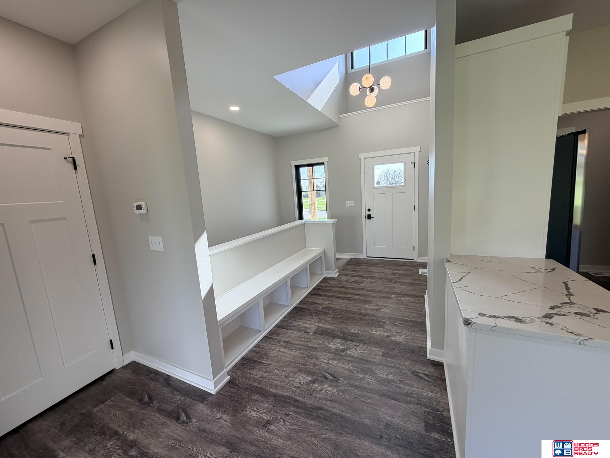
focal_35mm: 14
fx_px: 247
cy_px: 229
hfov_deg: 102.1
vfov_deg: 85.7
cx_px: 305
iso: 64
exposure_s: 1/120
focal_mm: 2.22
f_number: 2.2
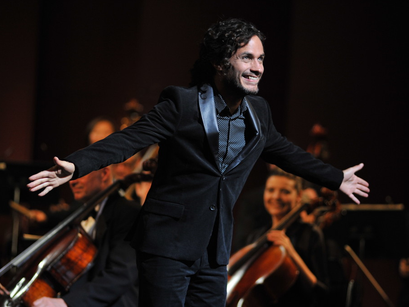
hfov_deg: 10.1
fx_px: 2316
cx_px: 208
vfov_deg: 7.6
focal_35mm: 196
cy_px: 154
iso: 1600
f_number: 2.8
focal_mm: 180
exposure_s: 1/160
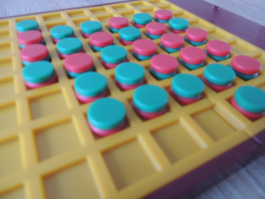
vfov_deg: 56.8
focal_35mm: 24
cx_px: 132
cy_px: 100
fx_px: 184
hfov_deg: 71.6
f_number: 3
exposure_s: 1/8
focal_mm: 4.3
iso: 500
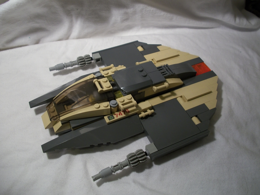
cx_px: 130
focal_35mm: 35
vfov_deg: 40.7
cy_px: 98
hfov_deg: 52.6
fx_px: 263
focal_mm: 6.3
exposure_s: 1/30
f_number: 3.1
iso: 128
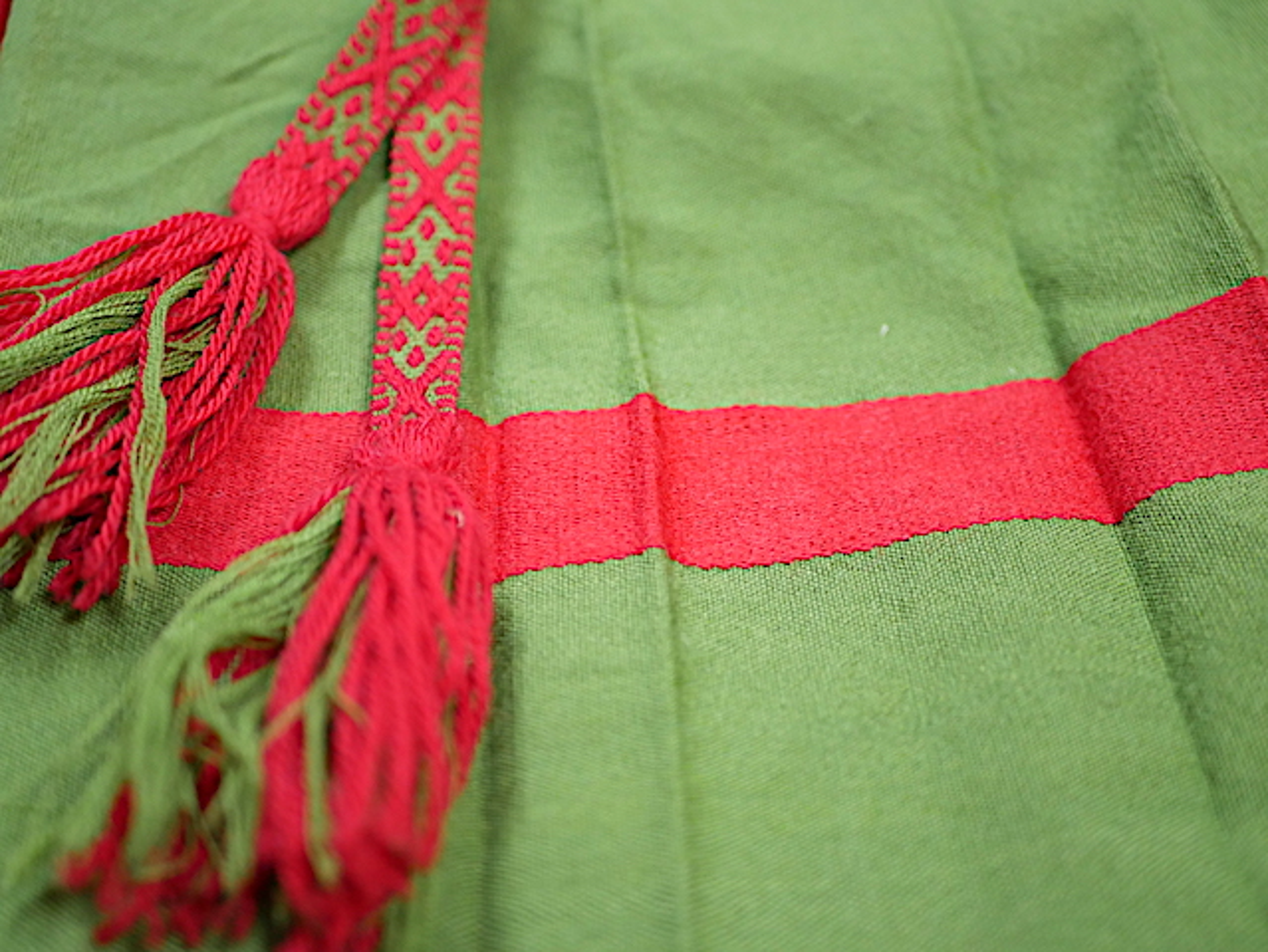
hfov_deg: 38.2
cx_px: 634
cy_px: 476
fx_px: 1833
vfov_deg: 29.1
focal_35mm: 50
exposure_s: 1/60
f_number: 1.7
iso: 1000
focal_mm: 25
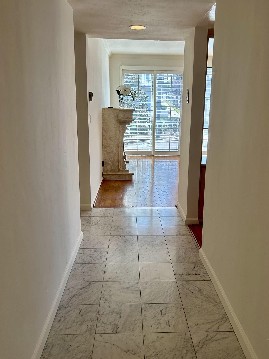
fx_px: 311
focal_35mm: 30
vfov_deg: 59.9
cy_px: 170
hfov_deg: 46.8
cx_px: 146
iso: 40
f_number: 1.5
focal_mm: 5.7
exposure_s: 1/201
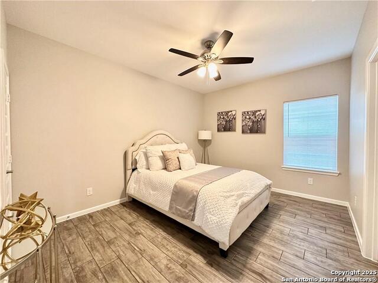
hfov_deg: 102.1
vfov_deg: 85.7
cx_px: 189
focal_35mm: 14
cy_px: 142
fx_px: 153
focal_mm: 2.22
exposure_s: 1/60
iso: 400
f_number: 2.2
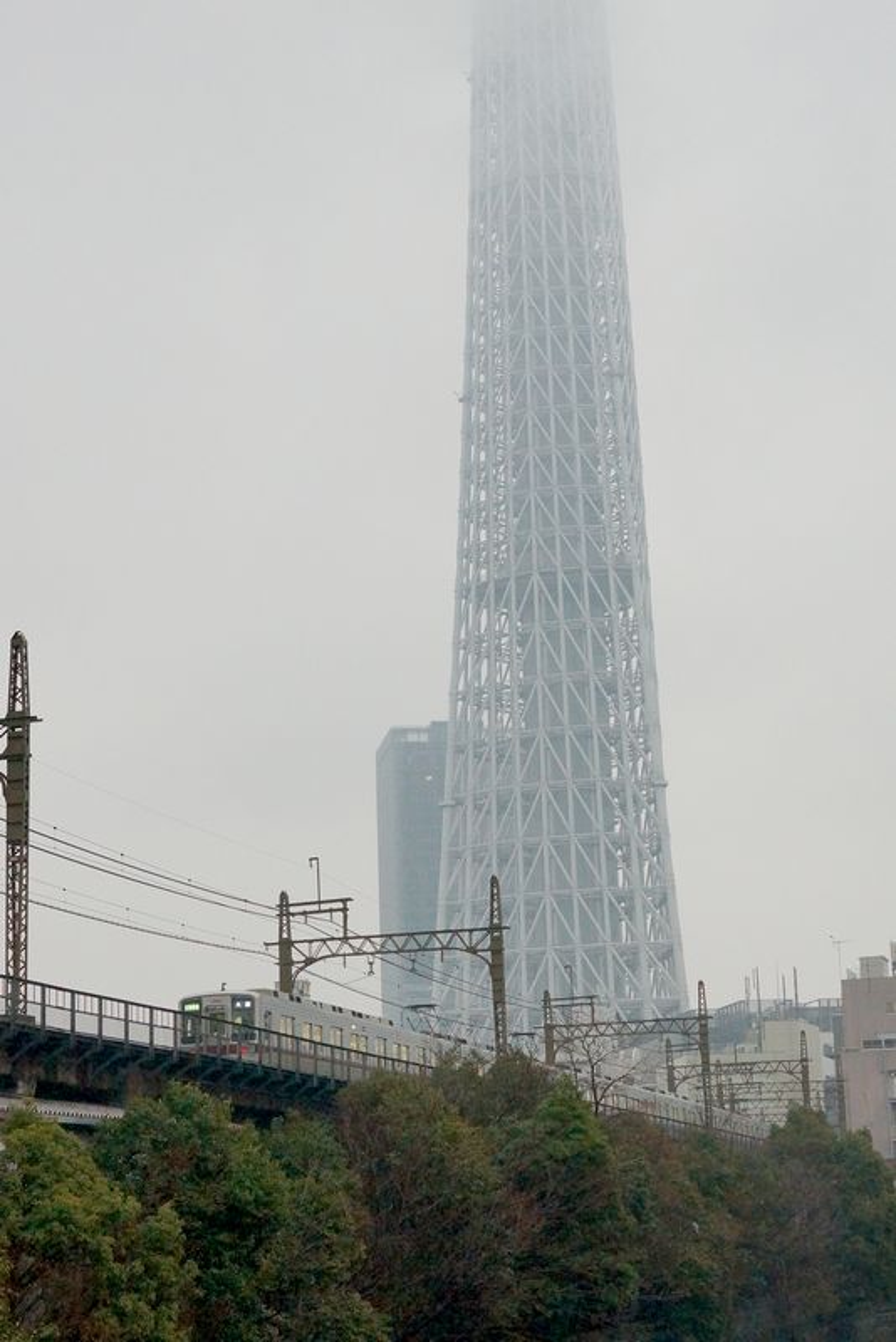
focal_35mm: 63
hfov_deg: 21.6
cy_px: 671
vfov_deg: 31.9
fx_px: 2350
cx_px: 448
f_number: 4
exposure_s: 1/500
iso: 800
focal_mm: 30
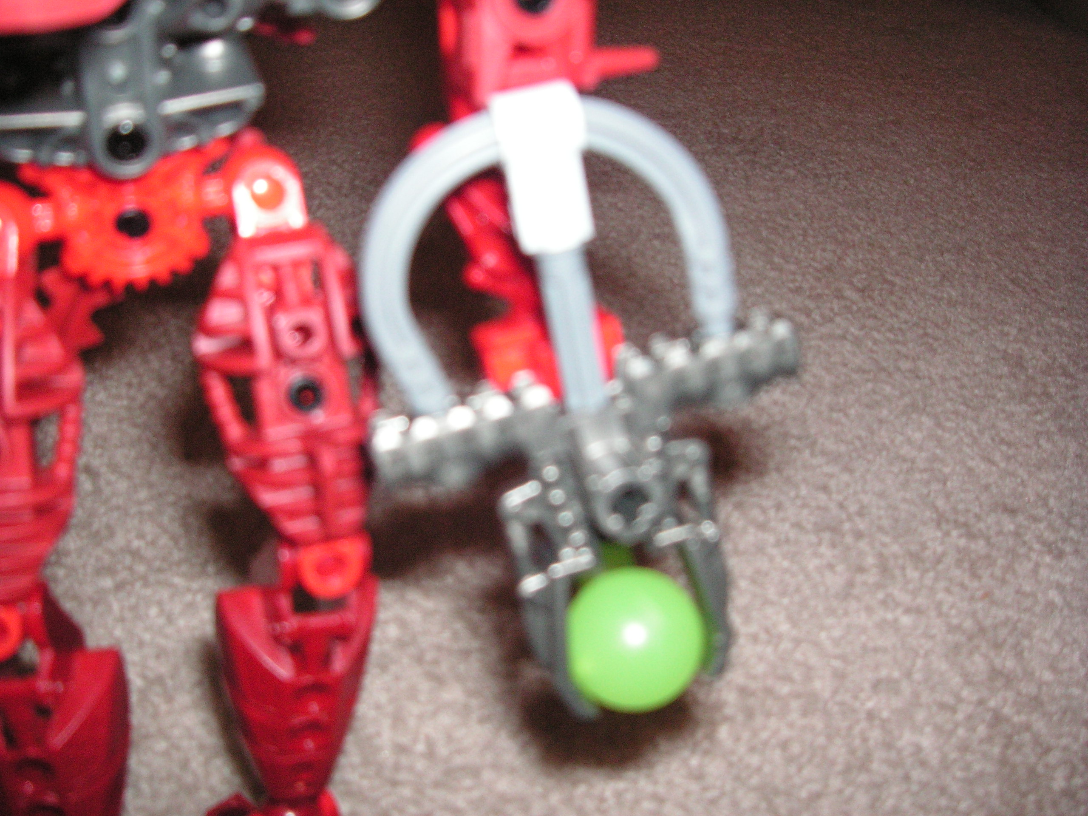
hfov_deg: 49.0
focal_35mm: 38
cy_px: 408
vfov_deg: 37.7
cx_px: 544
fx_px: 1194
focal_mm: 6.3
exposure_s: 1/45
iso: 160
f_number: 3.3
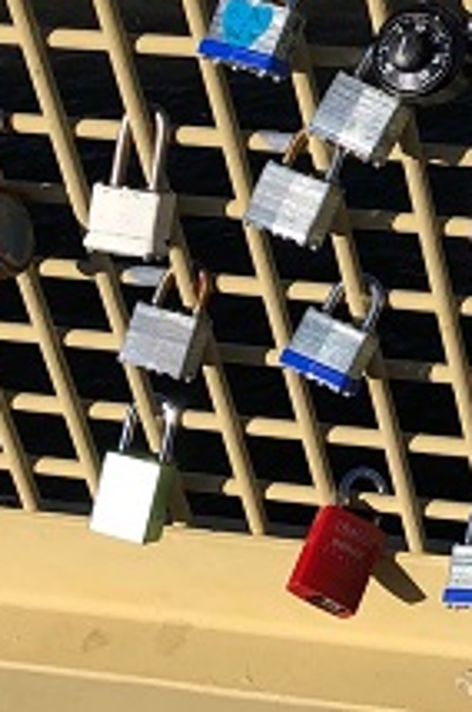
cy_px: -7
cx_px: 961
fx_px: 2150
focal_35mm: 109
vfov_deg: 18.3
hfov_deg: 11.3
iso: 20
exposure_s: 1/2667
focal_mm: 4
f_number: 1.8
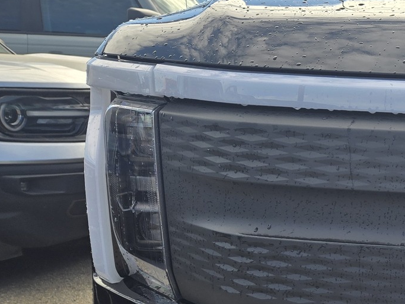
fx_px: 807
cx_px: 585
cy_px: 259
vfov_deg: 21.0
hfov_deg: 23.4
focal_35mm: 69
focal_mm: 5.4
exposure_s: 1/1205
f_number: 1.8
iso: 25
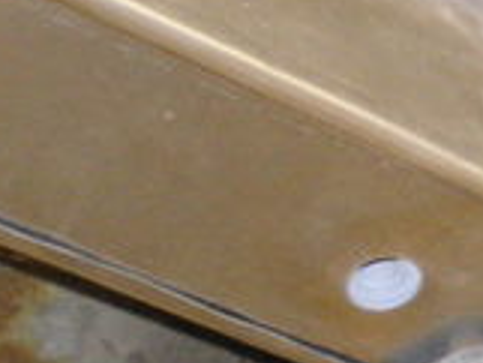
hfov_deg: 12.1
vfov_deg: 9.8
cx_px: 849
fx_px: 2108
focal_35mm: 151
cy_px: 291
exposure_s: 1/30
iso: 400
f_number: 3.1
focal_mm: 6.3
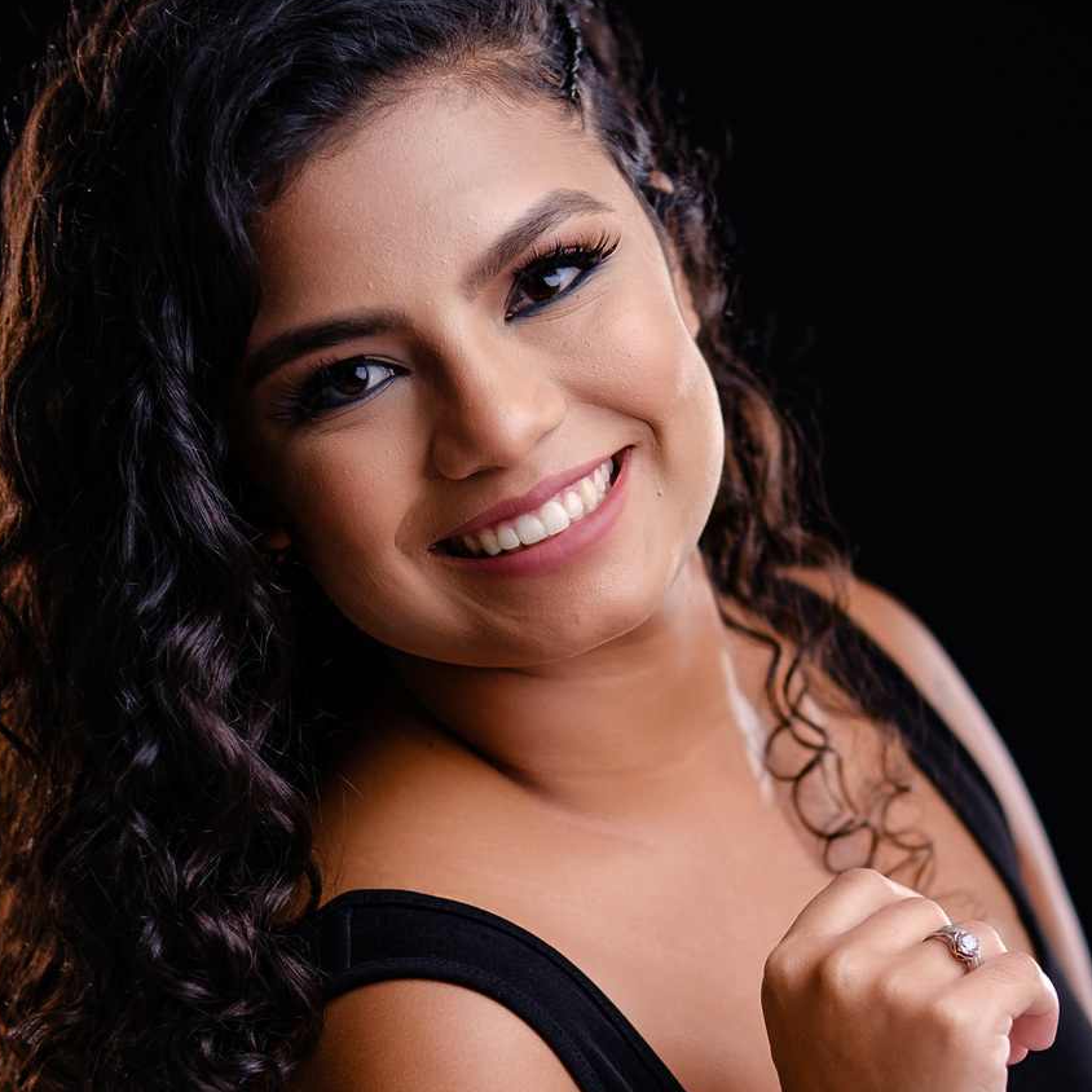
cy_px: 901
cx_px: 633
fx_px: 4854
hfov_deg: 12.8
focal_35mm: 136
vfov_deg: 12.8
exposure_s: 1/80
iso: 160
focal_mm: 50
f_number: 1.8
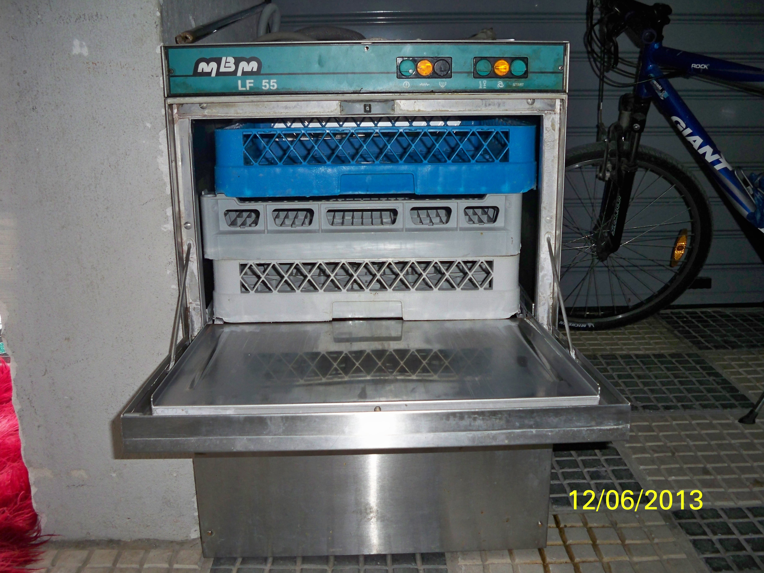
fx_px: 772
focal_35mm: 35
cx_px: 382
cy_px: 286
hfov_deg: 52.6
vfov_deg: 40.7
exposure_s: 1/60
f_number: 3.1
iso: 200
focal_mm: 6.3
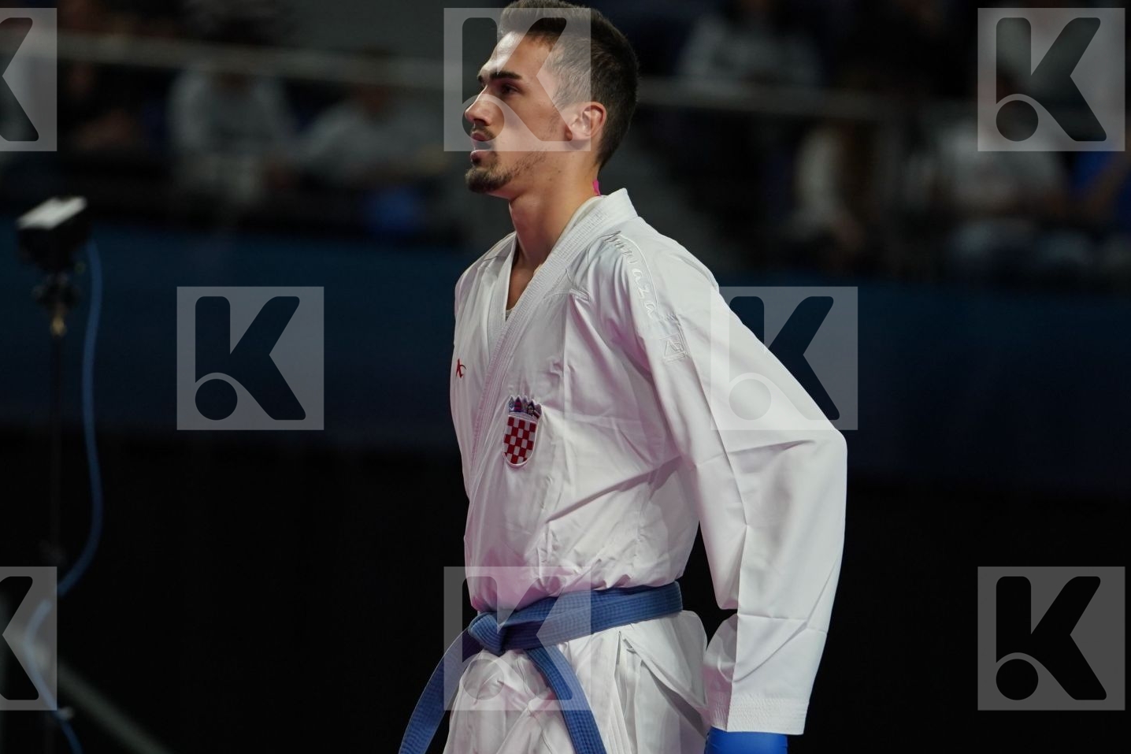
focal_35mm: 376
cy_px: 358
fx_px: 11810
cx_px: 517
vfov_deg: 3.7
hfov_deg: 5.5
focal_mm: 200
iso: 1000
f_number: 2.8
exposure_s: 1/1000
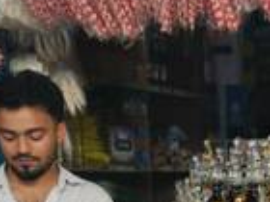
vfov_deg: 13.3
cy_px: 285
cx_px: 374
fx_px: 827
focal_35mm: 106
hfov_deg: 17.2
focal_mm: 5.58
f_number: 1.8
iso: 50
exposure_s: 1/100
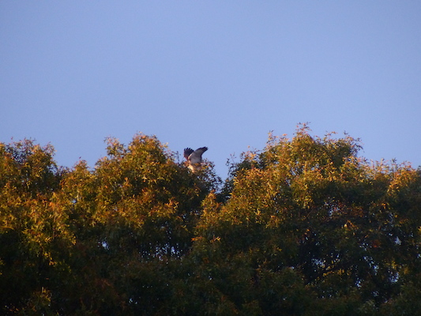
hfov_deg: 3.3
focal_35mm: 600
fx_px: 7299
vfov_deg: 2.5
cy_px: 158
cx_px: 210
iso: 400
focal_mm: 108
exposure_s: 1/500
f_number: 2.8
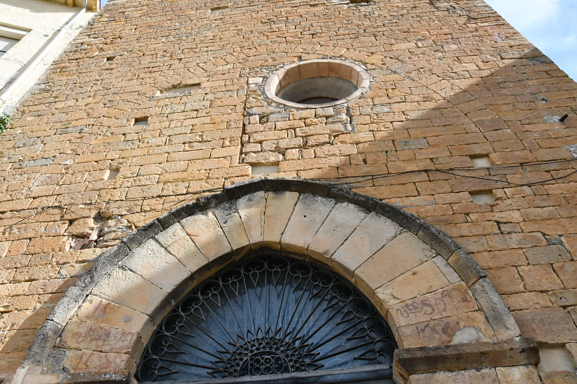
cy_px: 192
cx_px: 288
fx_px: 433
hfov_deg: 67.4
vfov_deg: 47.9
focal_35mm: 27
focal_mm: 18
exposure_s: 1/1000
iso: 2000
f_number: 16
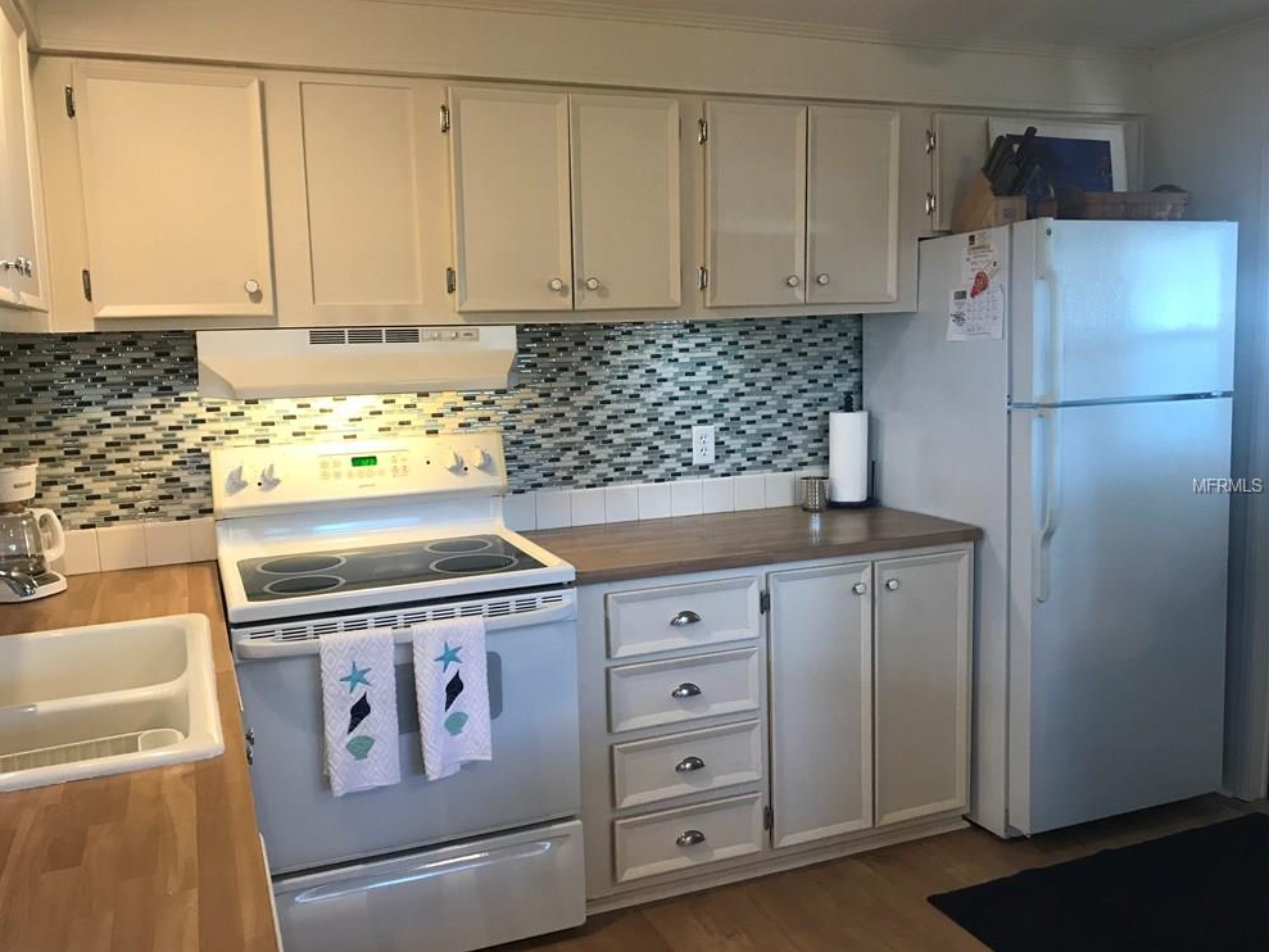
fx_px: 1063
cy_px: 486
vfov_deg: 48.2
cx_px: 613
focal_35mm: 29
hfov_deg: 61.6
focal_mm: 3.99
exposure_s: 1/30
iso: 40
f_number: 1.8
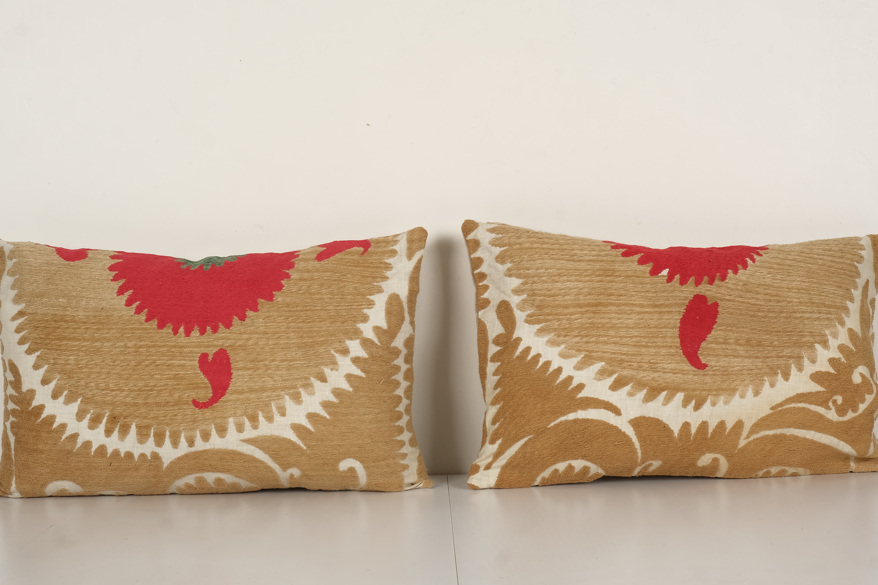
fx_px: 1268
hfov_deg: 38.2
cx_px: 441
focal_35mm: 52
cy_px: 283
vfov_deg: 26.0
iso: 80
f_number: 13
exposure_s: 1/160
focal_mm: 27.7
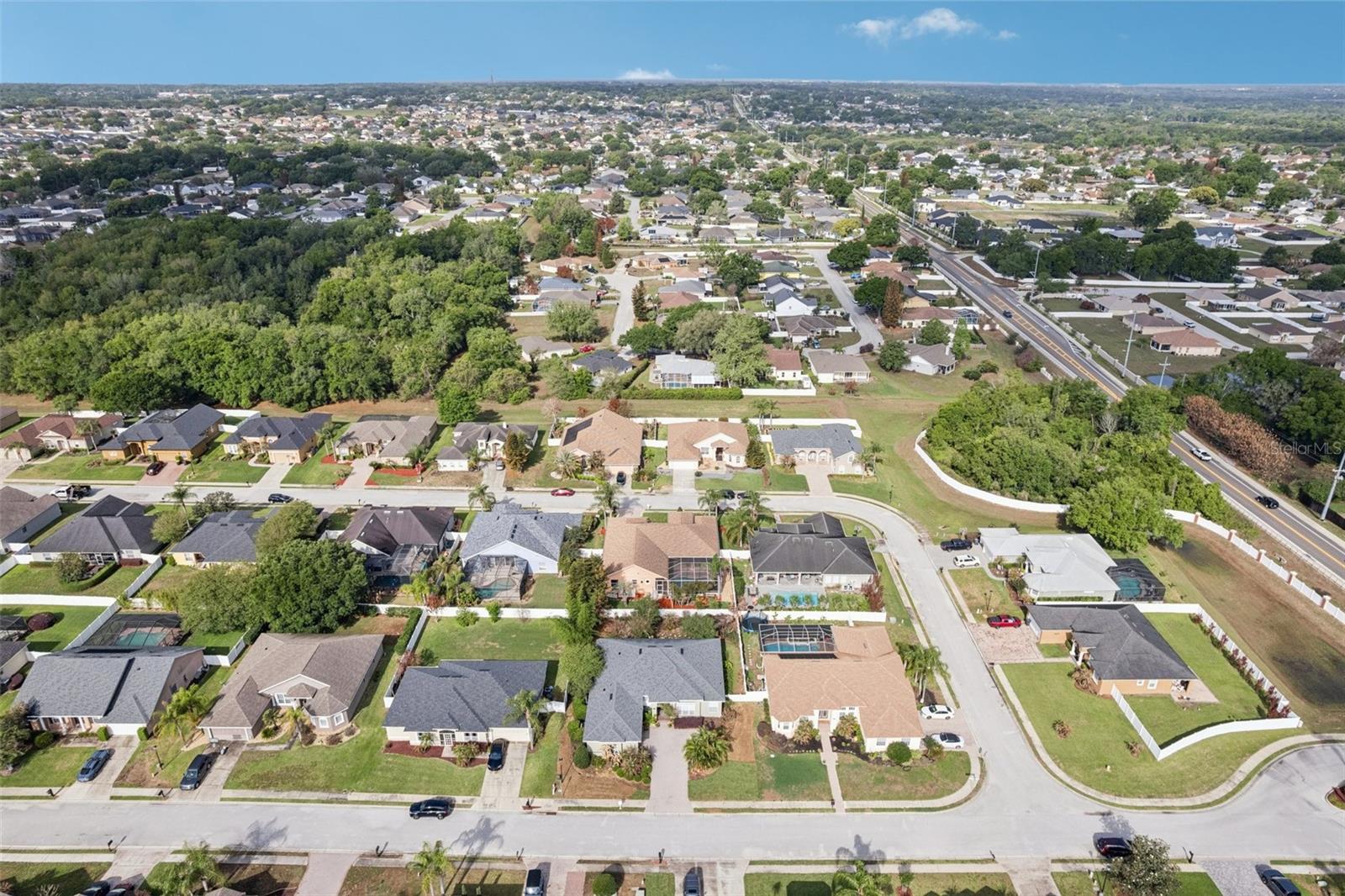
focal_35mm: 22
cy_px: 448
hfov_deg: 78.6
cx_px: 672
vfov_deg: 57.2
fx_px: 822
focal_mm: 8.4
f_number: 2.8
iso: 120
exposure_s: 1/2000
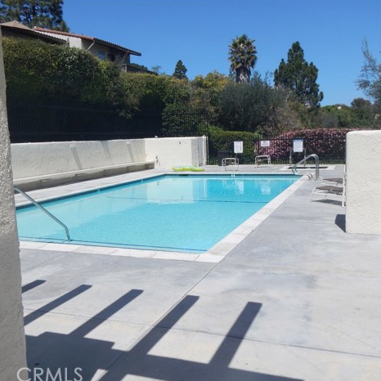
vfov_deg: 48.5
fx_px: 423
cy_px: 190
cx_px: 193
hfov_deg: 48.4
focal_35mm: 34
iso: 125
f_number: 7.8
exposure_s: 1/400
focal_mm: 5
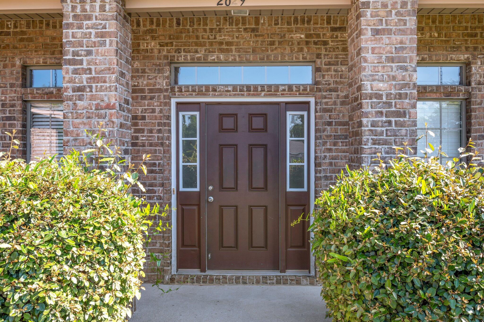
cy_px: 161
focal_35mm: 30
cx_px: 242
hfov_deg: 62.0
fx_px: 403
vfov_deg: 43.5
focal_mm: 30
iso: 140
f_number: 9
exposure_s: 1/100
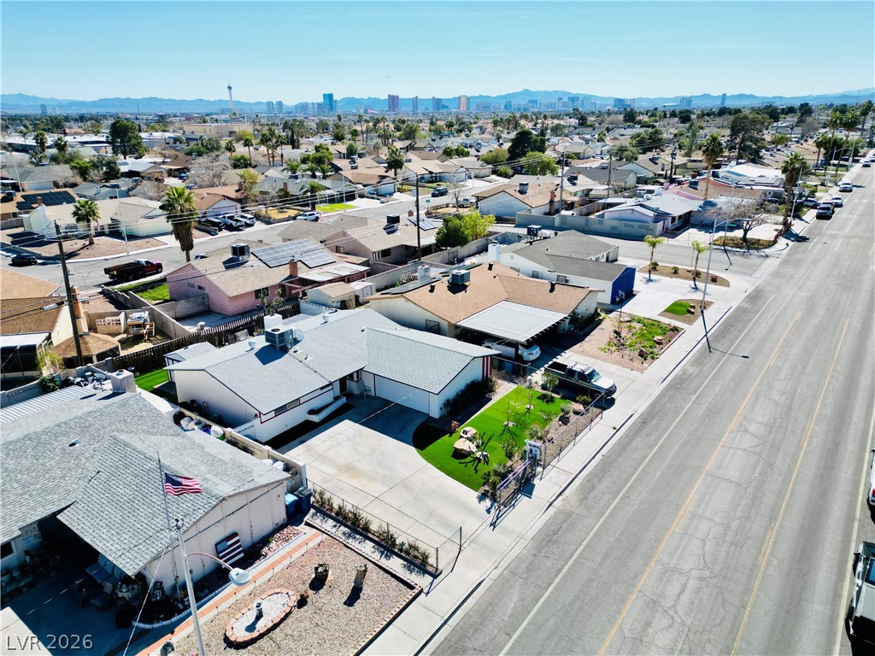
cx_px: 438
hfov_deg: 71.6
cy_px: 328
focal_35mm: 24
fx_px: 607
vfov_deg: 56.8
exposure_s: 1/2500
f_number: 1.7
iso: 100
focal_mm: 6.72
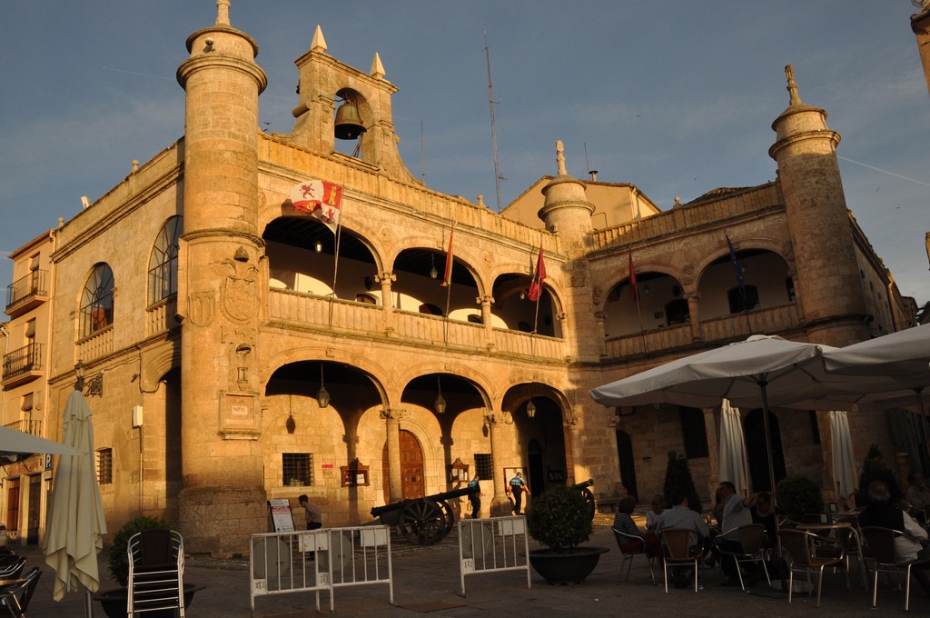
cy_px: 309
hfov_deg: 59.6
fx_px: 813
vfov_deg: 41.6
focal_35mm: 32
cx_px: 465
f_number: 8
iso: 400
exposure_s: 1/250
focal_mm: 21
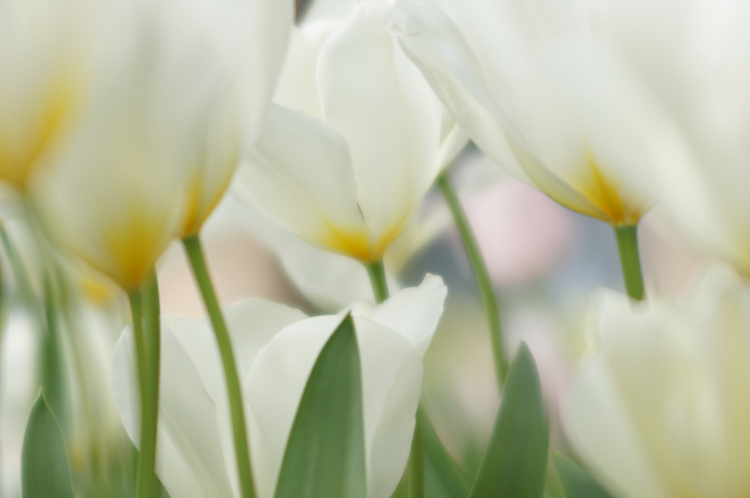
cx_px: 374
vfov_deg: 8.8
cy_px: 255
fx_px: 3226
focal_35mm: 155
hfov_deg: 13.3
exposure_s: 1/500
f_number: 3.2
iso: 200
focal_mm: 100
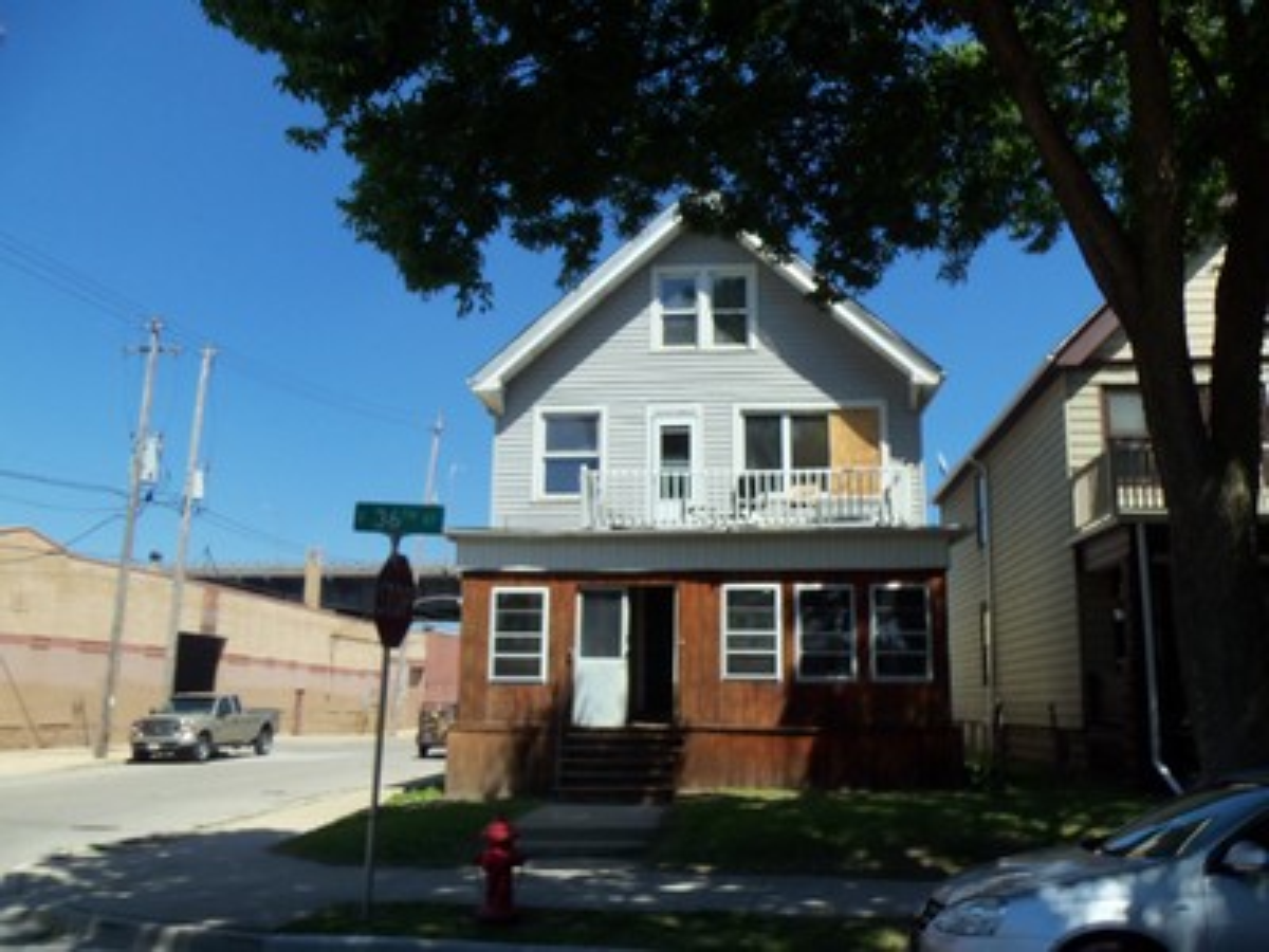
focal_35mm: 29
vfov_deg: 48.2
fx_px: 1063
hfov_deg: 61.7
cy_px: 476
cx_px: 634
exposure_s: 1/160
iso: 80
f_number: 8.6
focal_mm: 5.2
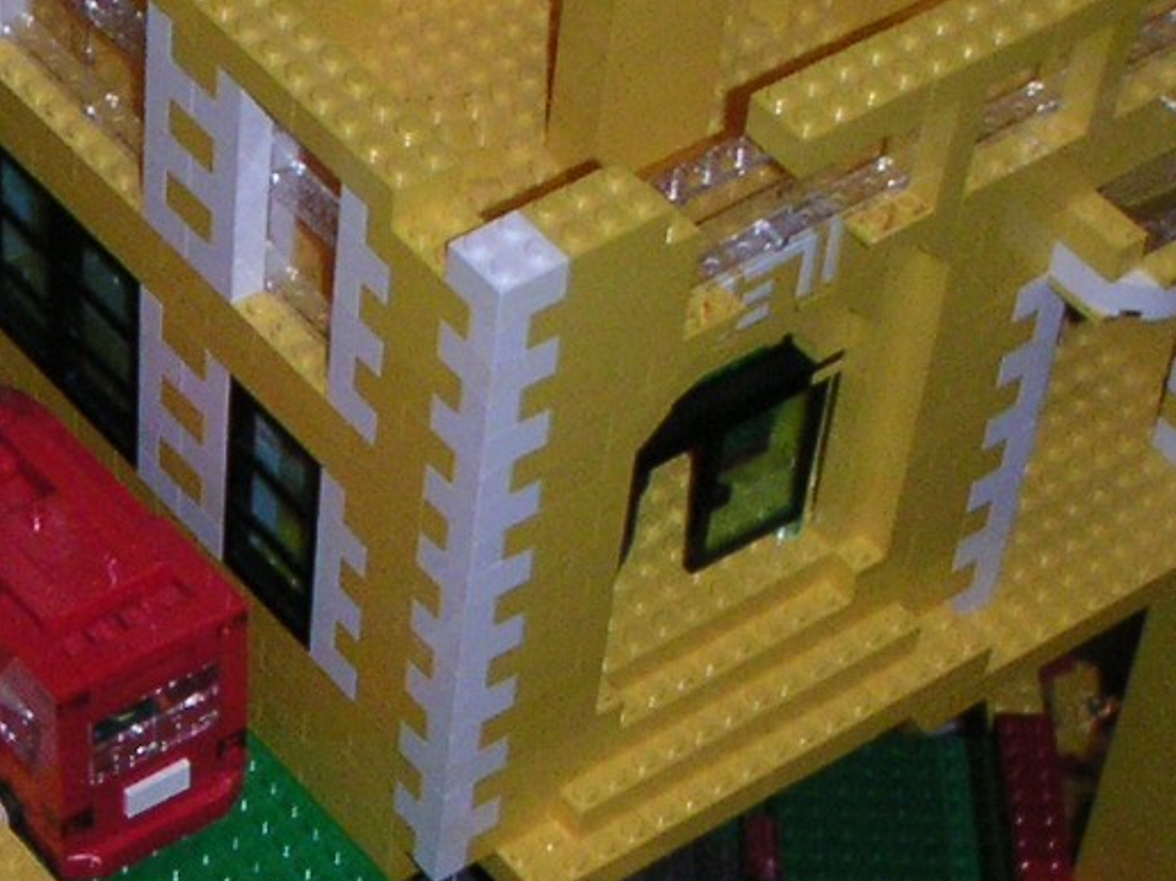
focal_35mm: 118
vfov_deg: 12.4
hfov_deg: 16.0
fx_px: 4008
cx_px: -269
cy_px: 931
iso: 160
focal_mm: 6
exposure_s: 1/45
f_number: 2.8
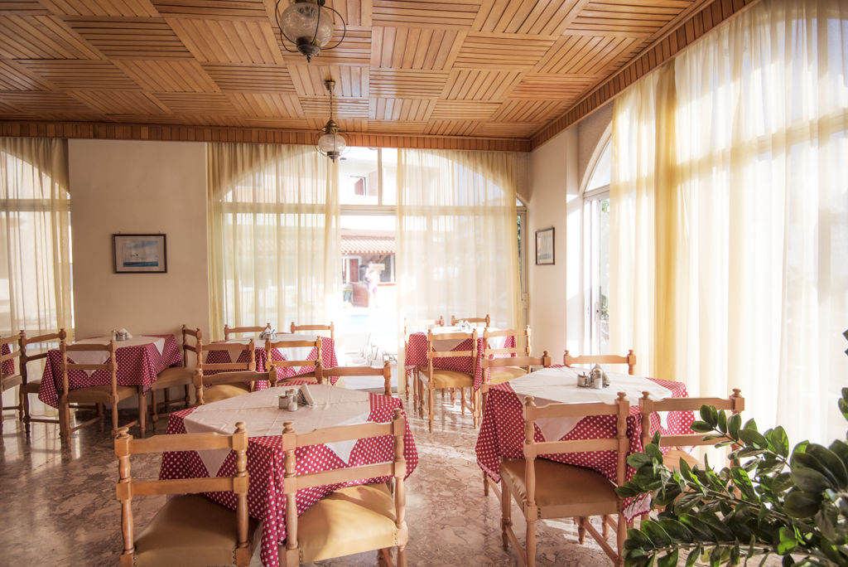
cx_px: 424
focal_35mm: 20
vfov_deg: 62.0
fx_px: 471
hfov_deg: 83.9
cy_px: 284
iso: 500
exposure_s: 1/800
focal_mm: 20
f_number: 4
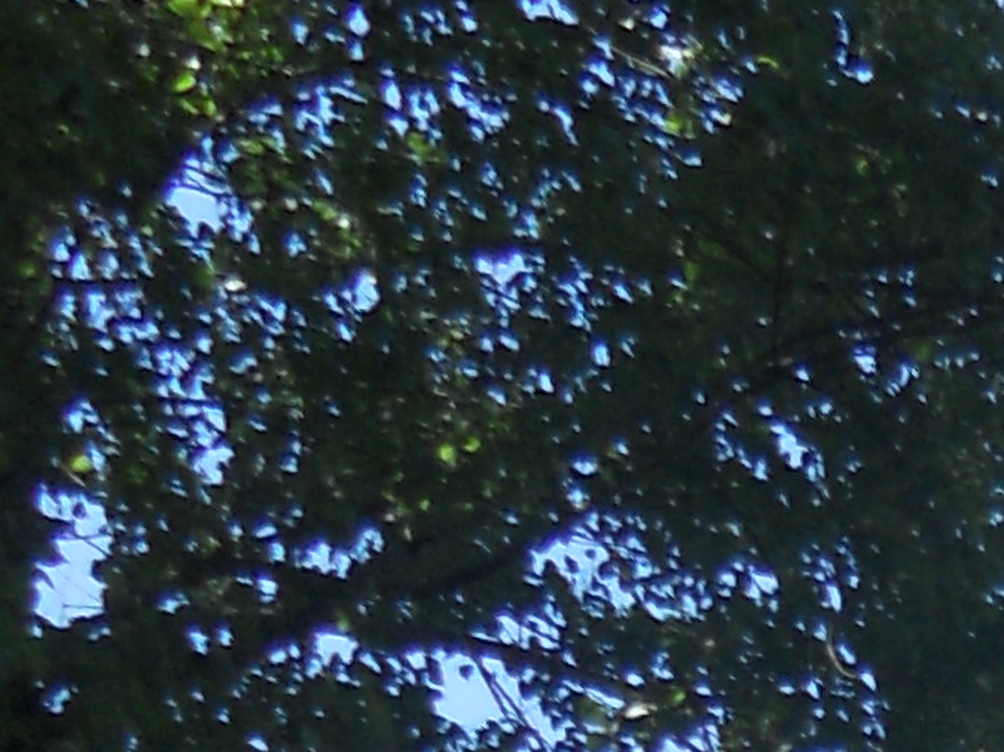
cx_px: 1667
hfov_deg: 11.6
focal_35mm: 160
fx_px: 4640
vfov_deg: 8.1
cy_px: 2139
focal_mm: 4.9
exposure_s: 1/320
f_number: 3.2
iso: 80
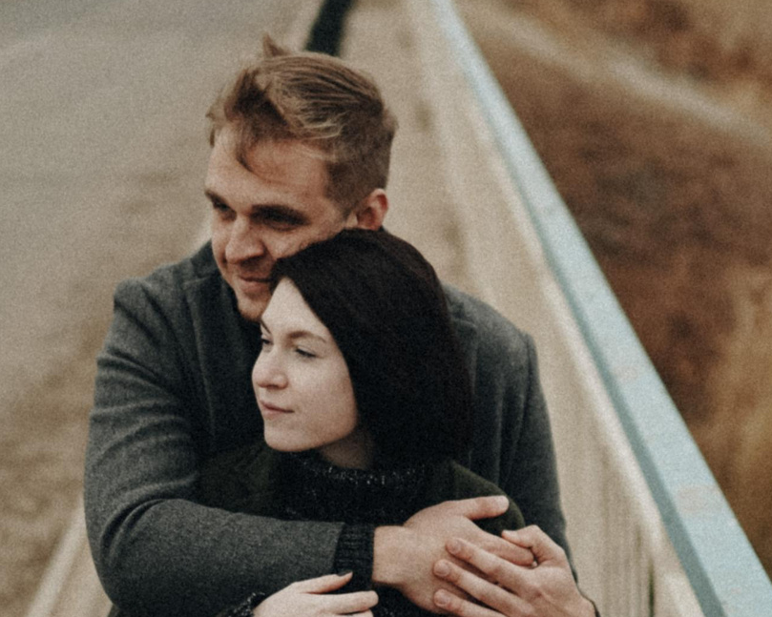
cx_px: 387
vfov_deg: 14.8
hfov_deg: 18.5
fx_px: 2376
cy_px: 407
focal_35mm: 104
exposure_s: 1/1600
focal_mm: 35
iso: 200
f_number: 1.4
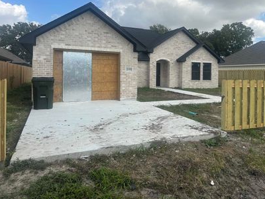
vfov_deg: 46.5
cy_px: 77
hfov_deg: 59.3
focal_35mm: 30
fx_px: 230
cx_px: 164
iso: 80
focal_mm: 6.86
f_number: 1.78
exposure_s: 1/4545
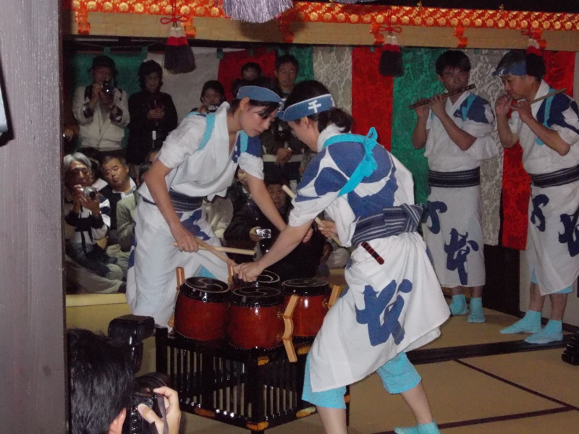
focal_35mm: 71
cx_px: 290
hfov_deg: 27.4
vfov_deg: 20.7
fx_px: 1188
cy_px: 217
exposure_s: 1/60
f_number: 4.3
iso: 800
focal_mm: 10
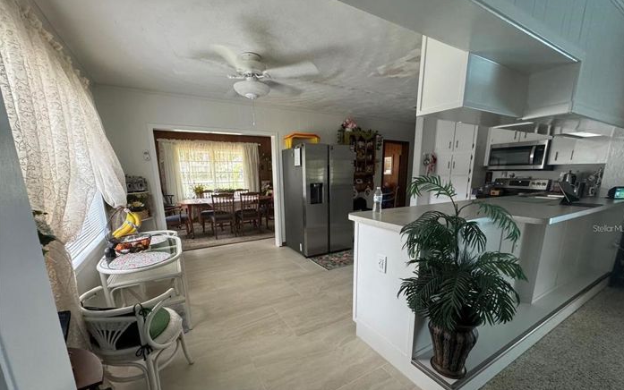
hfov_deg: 101.4
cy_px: 228
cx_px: 315
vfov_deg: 74.2
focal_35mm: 15
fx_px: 255
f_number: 2.2
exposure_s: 1/67
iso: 320
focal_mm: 2.22
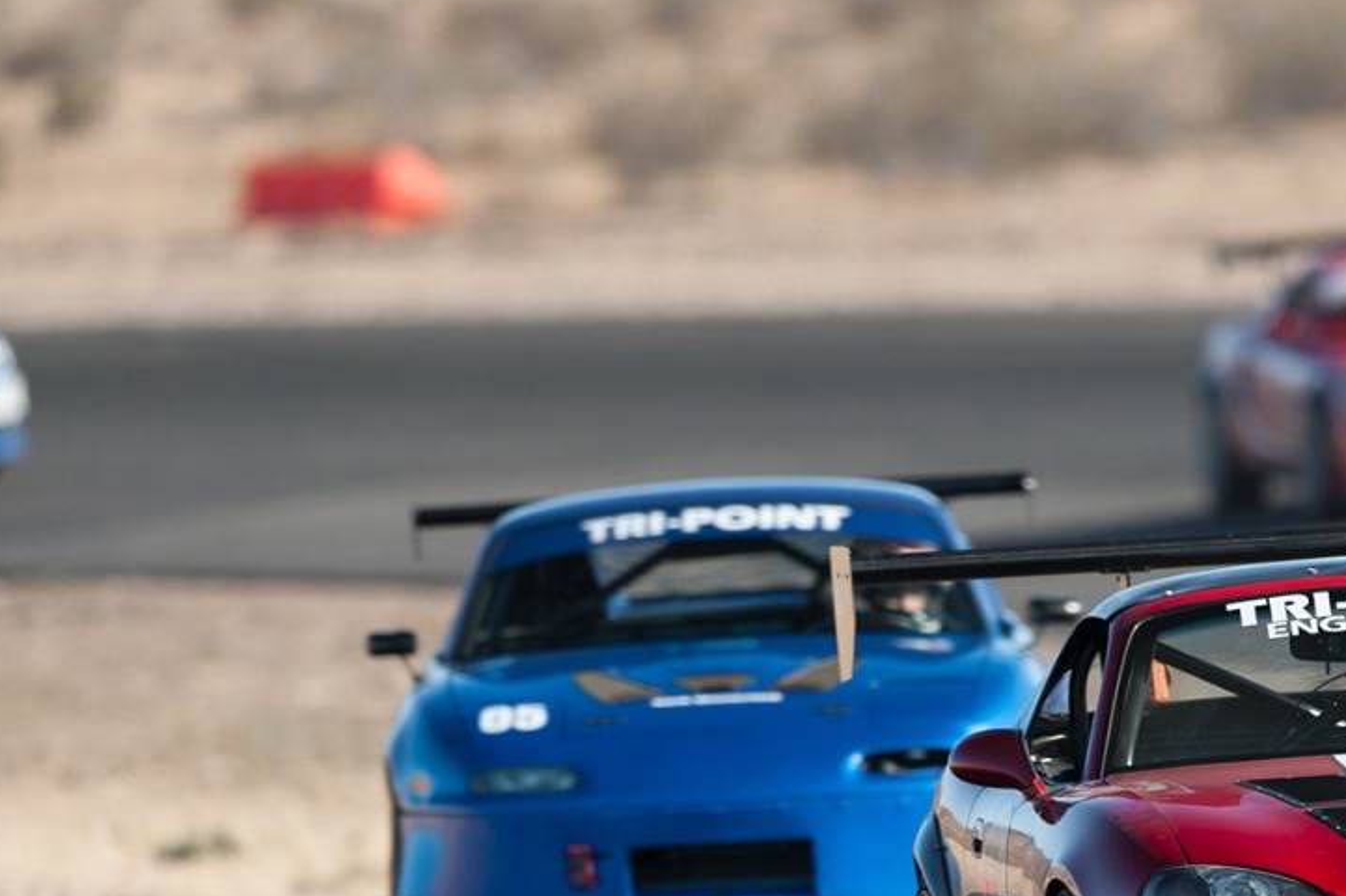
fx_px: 33565
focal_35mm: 898
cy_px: 658
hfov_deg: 2.3
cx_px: 1169
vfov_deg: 1.5
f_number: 3.2
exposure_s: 1/320
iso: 100
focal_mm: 400
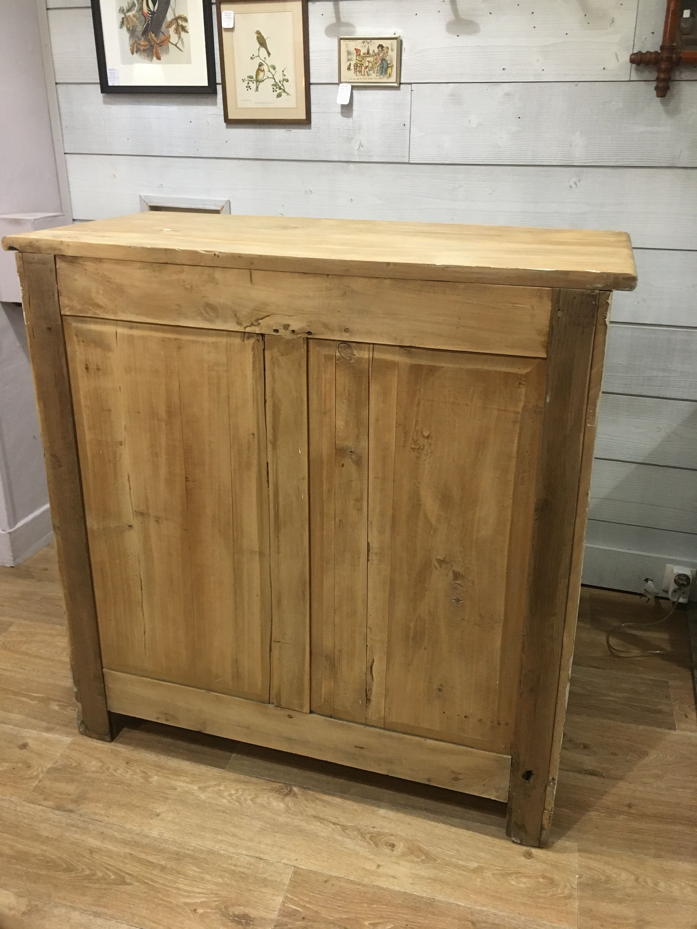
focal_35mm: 29
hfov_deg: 48.2
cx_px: 348
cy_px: 464
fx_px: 779
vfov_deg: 61.7
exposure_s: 1/33
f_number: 2.2
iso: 250
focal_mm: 4.15
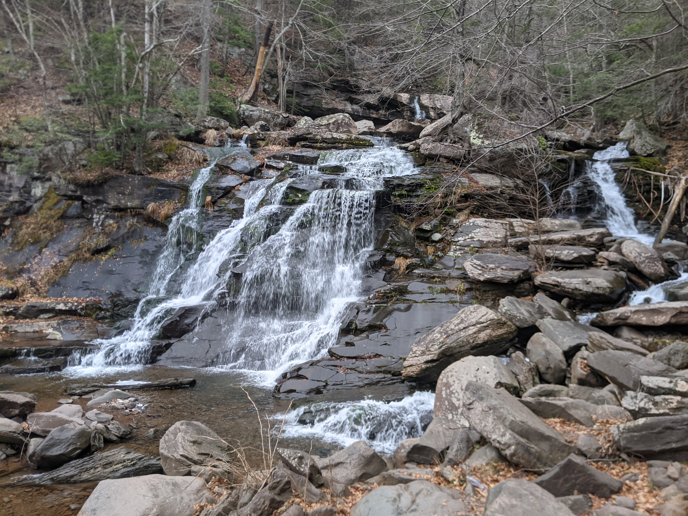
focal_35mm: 27
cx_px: 344
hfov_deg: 65.3
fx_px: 537
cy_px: 258
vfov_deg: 51.4
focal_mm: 4.44
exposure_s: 1/59
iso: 54
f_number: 1.8
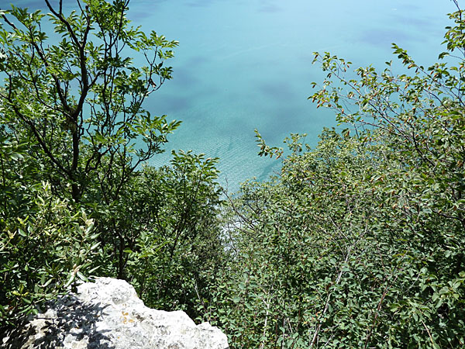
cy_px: 174
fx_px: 336
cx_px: 232
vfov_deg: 54.9
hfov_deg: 69.4
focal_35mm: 25
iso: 80
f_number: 4
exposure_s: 1/250
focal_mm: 4.1
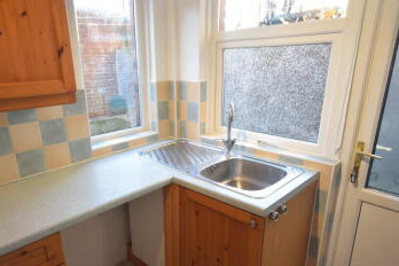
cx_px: 166
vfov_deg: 48.2
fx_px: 296
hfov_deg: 67.5
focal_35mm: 27
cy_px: 154
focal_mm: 13
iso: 900
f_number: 4.5
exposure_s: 1/60
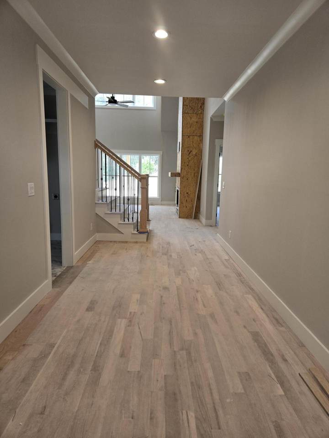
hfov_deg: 58.9
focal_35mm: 23
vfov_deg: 73.9
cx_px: 164
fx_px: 291
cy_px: 219
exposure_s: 1/60
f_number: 1.8
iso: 40
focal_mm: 5.4
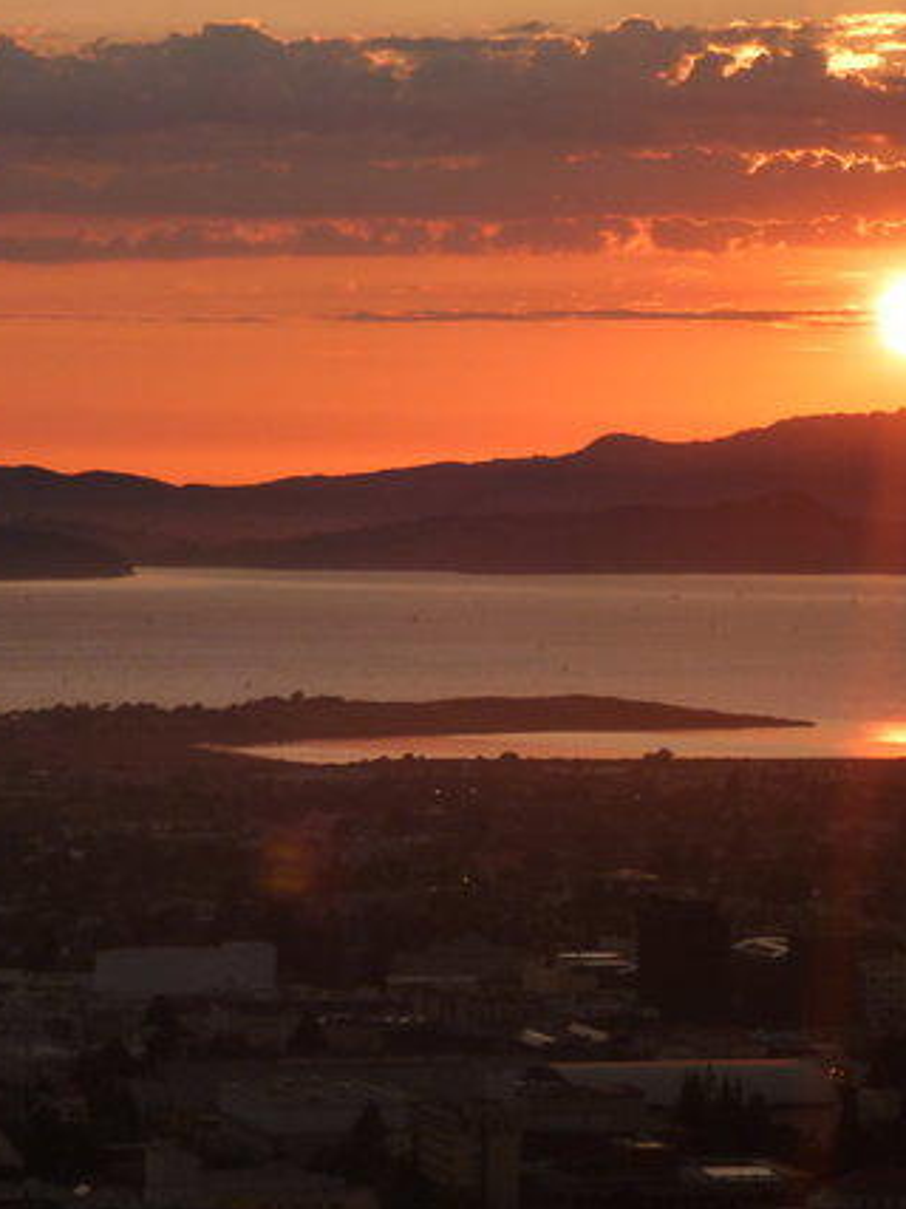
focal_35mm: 192
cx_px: 640
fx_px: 6704
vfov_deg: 10.3
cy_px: 535
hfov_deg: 7.7
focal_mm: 22.8
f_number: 5.9
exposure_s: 1/250
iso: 125
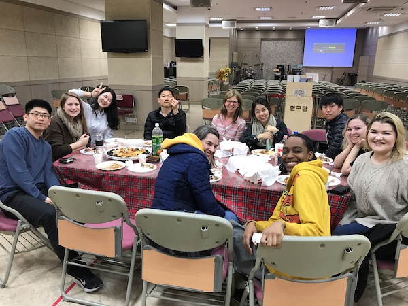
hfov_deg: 63.4
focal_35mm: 28
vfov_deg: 49.7
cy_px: 153
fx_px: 330
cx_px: 204
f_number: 1.8
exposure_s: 1/30
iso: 32
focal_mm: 3.99
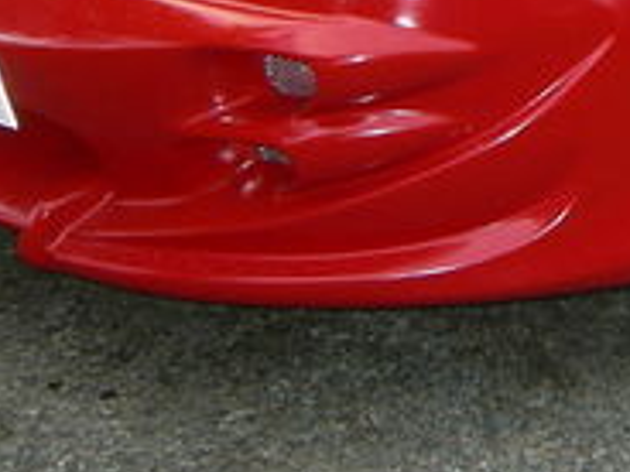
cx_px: 866
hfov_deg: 14.9
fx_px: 2275
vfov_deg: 11.5
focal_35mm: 125
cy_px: -164
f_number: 2.7
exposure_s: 1/30
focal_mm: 7.5
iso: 72
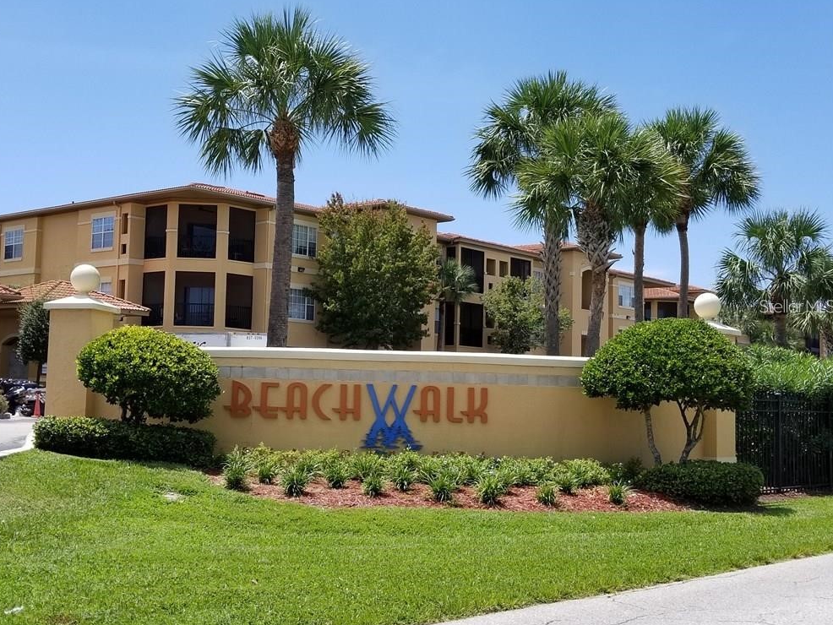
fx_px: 650
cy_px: 306
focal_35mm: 27
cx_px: 406
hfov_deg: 65.3
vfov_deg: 51.4
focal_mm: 4.25
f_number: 1.7
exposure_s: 1/2066
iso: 50
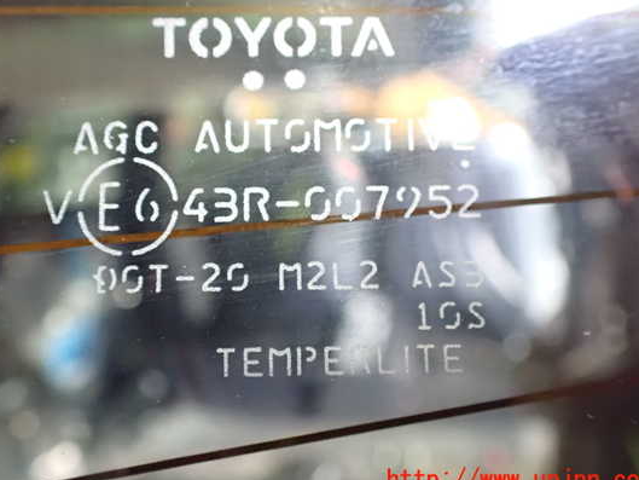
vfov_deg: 41.8
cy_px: 224
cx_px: 297
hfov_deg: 53.9
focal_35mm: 34
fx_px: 628
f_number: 2.3
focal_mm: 5.4
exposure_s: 1/30
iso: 1600
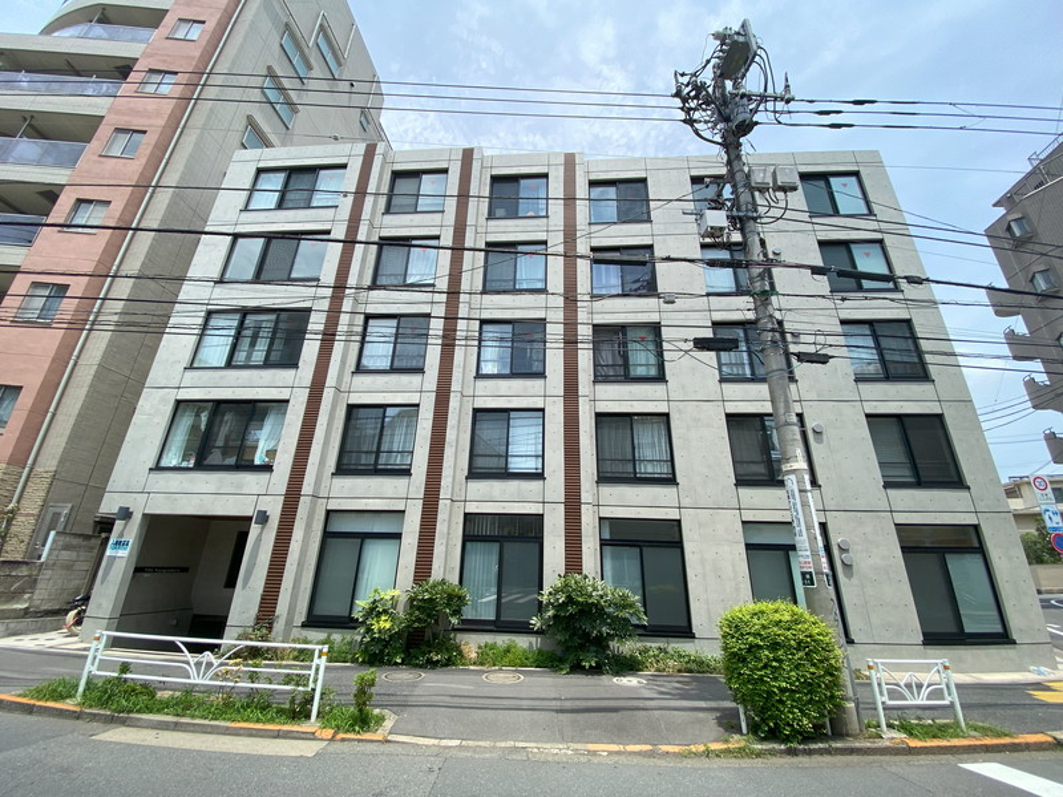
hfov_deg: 106.2
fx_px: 399
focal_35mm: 13
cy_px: 398
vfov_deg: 89.9
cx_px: 532
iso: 20
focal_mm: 1.54
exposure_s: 1/675
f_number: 2.4
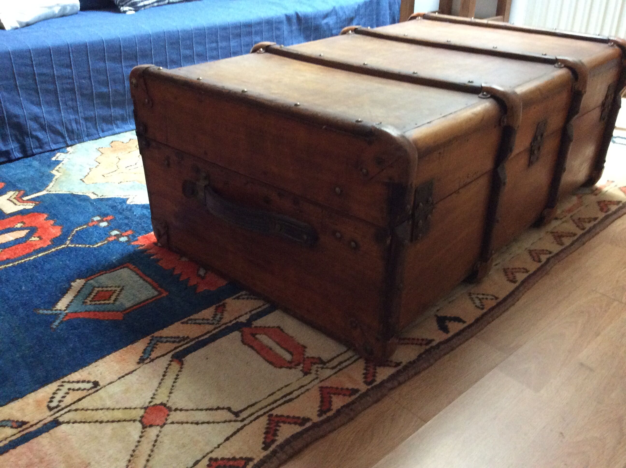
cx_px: 313
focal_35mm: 32
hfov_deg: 56.9
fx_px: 578
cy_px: 234
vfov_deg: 44.1
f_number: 2.4
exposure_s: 1/25
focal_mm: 3.3
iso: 250
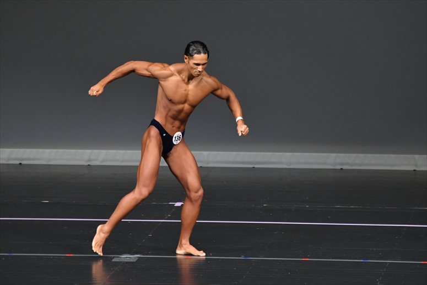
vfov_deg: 4.4
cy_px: 142
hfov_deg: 6.5
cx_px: 214
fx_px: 3734
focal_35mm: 315
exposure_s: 1/400
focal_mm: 210
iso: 4000
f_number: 5.6
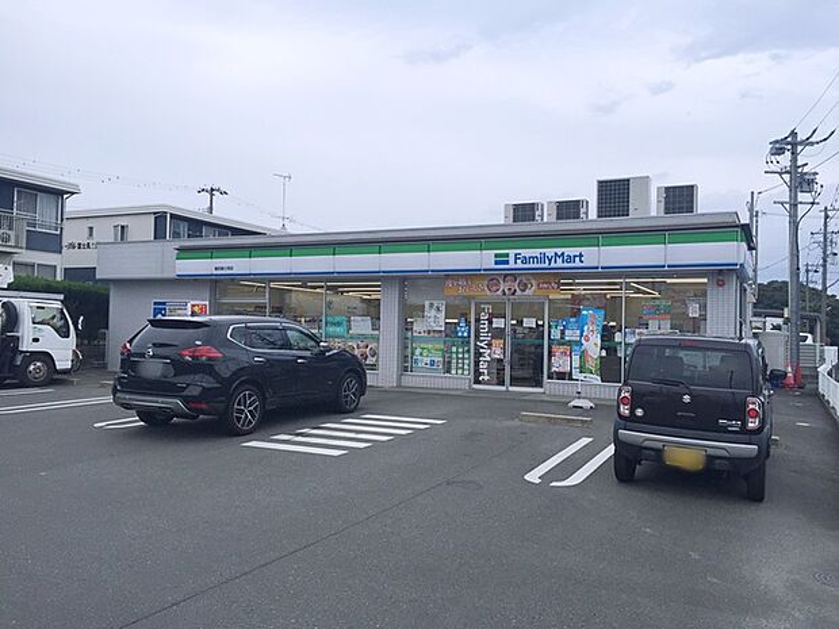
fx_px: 703
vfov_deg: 48.2
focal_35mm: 29
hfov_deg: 61.7
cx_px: 420
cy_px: 314
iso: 32
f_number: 2.2
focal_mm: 4.15
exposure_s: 1/746
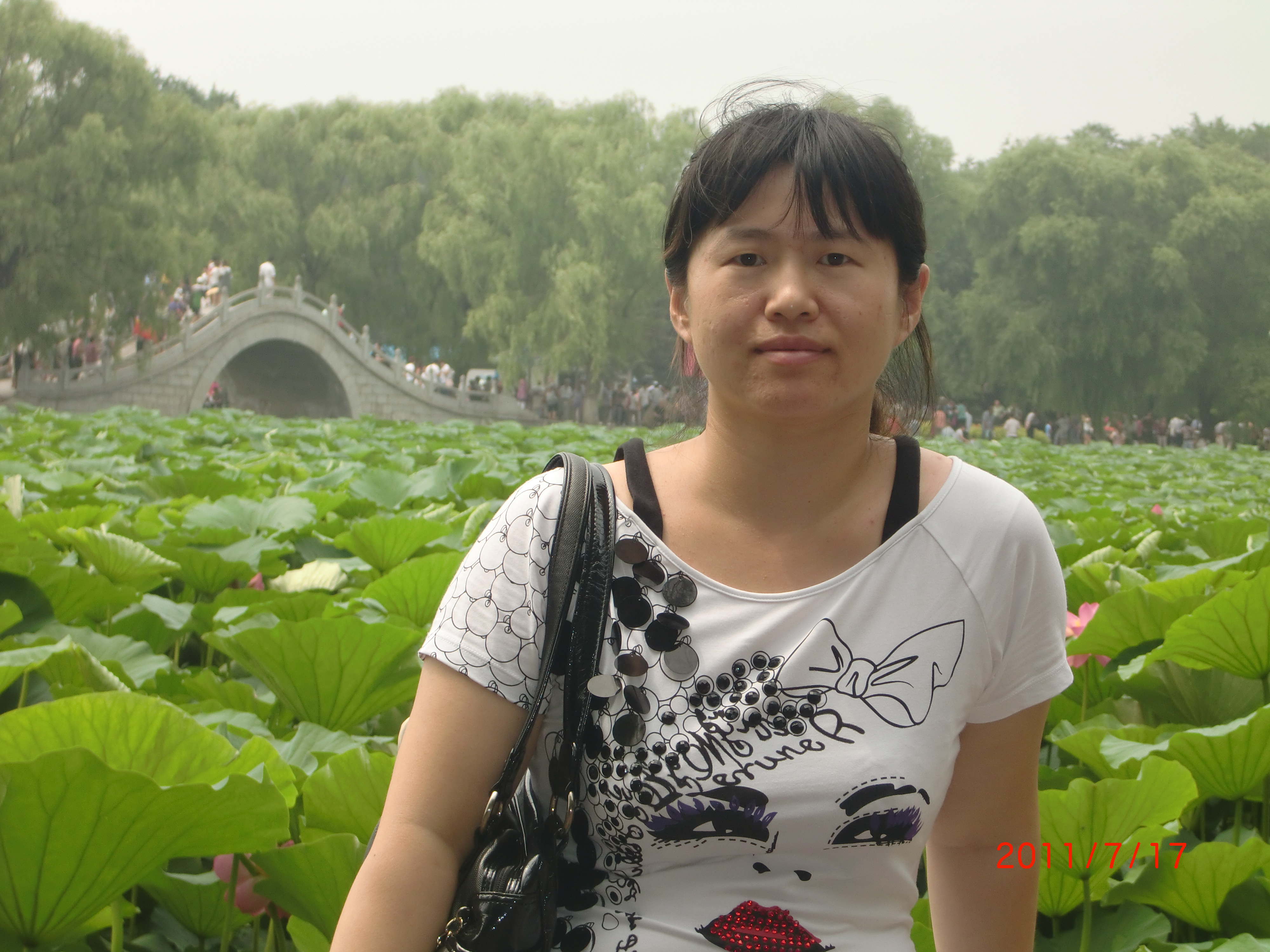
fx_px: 3412
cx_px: 635
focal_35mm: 93
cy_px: 476
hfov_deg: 21.1
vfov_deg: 15.9
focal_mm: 16.5
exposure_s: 1/250
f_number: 5.2
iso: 64
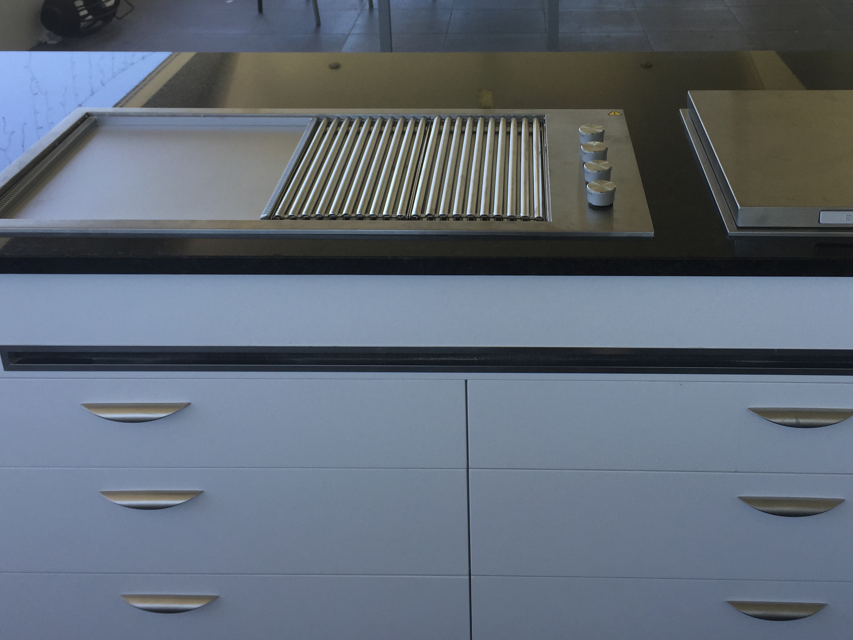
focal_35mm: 41
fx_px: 1010
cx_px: 488
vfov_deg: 34.9
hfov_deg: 45.6
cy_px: 235
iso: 32
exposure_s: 1/373
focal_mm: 4.15
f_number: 2.2
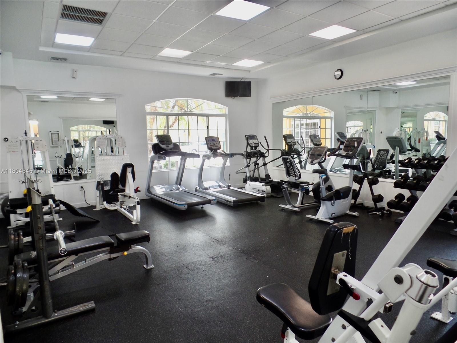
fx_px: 304
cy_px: 172
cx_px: 228
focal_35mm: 23
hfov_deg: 73.9
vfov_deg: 58.9
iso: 80
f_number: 3.2
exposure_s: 1/30
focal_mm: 4.1
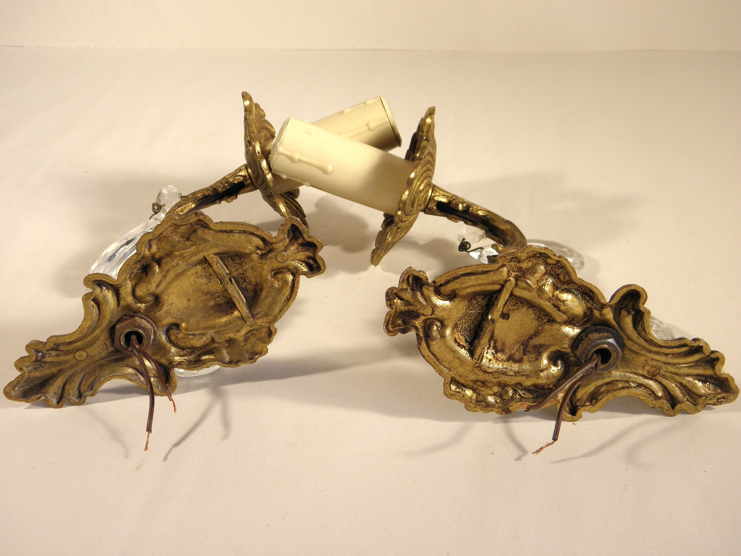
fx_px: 942
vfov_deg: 32.9
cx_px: 370
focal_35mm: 44
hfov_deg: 42.9
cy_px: 278
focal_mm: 7.9
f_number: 3.9
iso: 100
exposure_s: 1/40
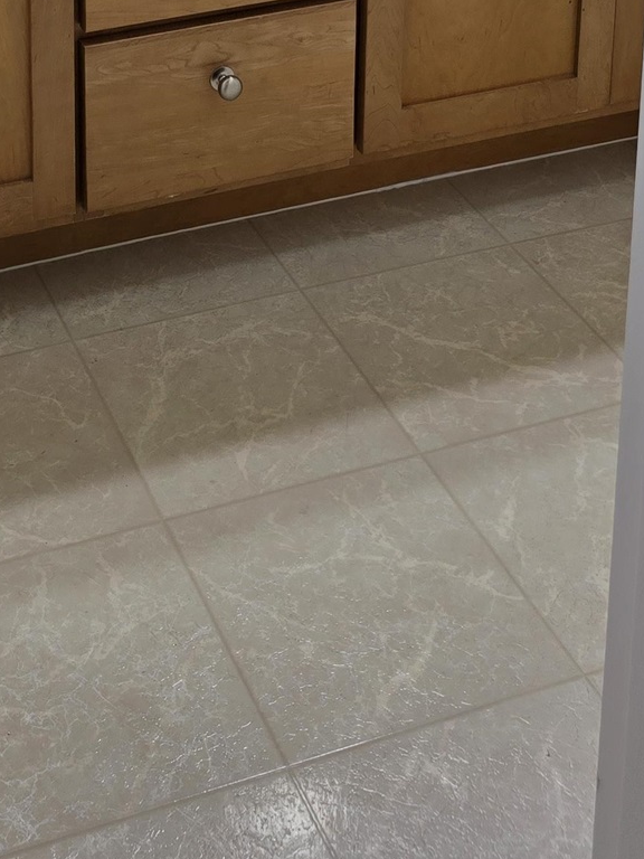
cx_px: 95
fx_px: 1712
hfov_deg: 21.0
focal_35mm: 69
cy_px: -397
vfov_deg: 23.2
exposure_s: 1/120
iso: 50
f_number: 1.7
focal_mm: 6.3
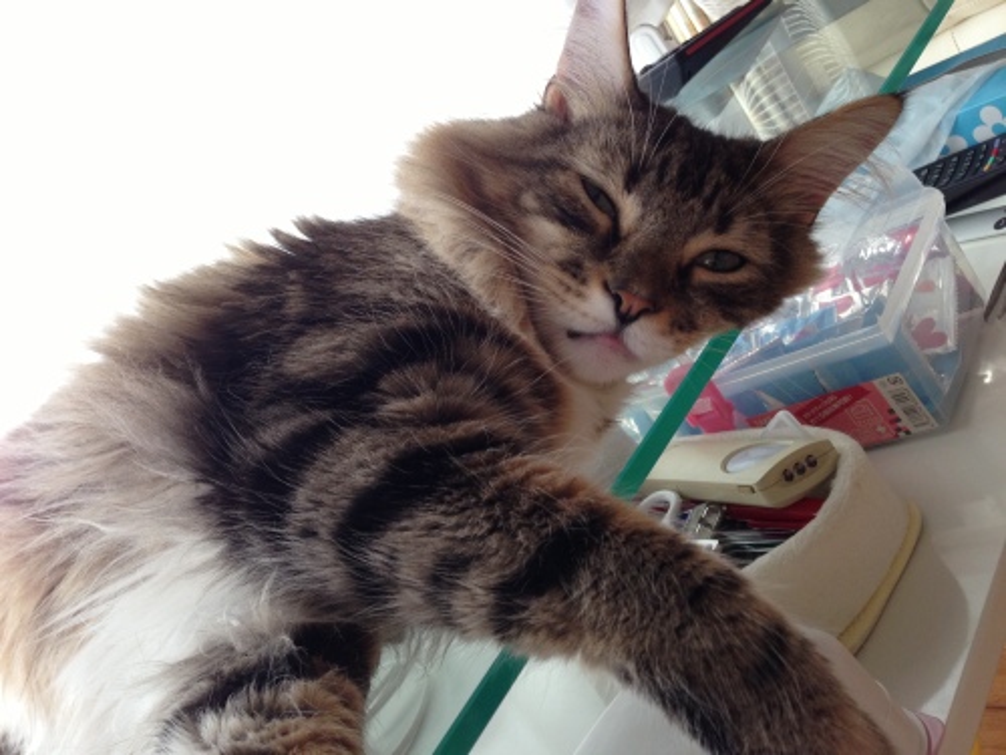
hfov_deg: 55.4
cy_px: 378
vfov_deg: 42.9
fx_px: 959
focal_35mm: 33
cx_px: 503
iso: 100
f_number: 2.4
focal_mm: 4.13
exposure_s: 1/120
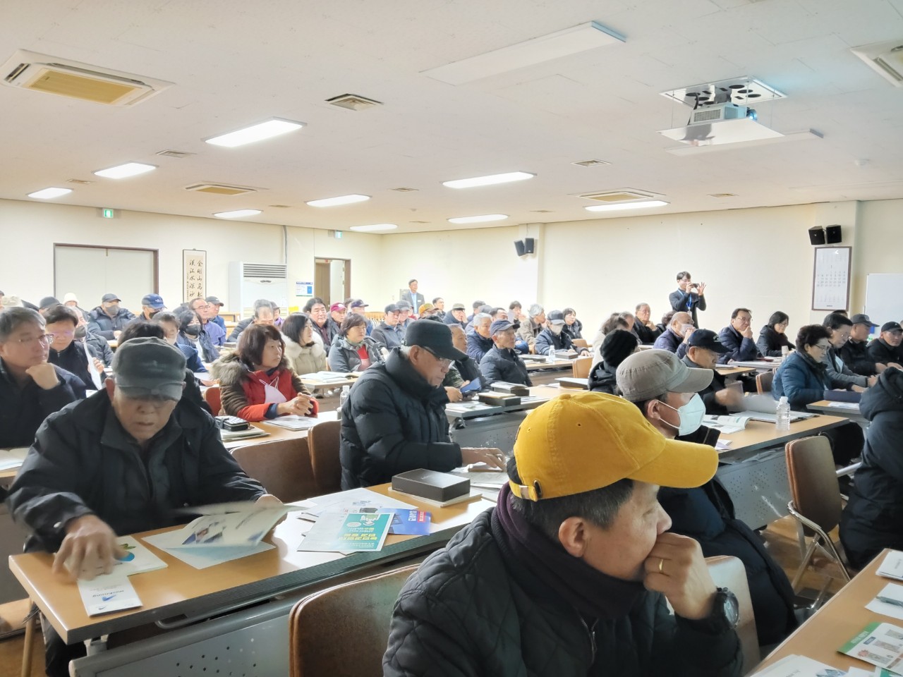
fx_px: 678
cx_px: 452
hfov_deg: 67.3
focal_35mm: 26
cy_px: 338
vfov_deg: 53.1
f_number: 1.8
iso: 1000
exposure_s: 1/24
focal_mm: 3.98
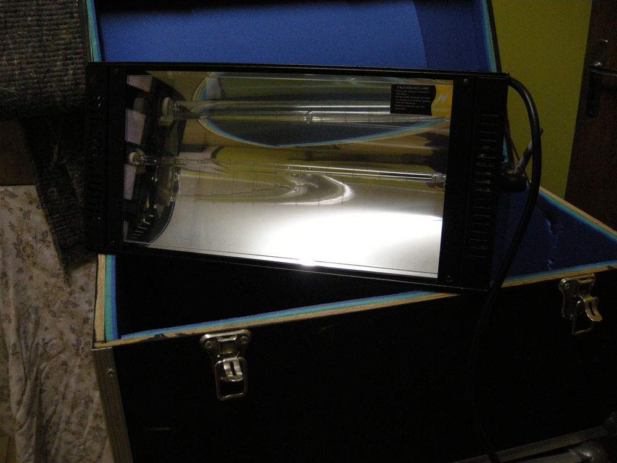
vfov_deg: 40.7
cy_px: 232
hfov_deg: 52.6
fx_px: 624
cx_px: 308
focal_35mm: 35
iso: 400
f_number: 2.7
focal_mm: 7.5
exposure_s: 1/40.7
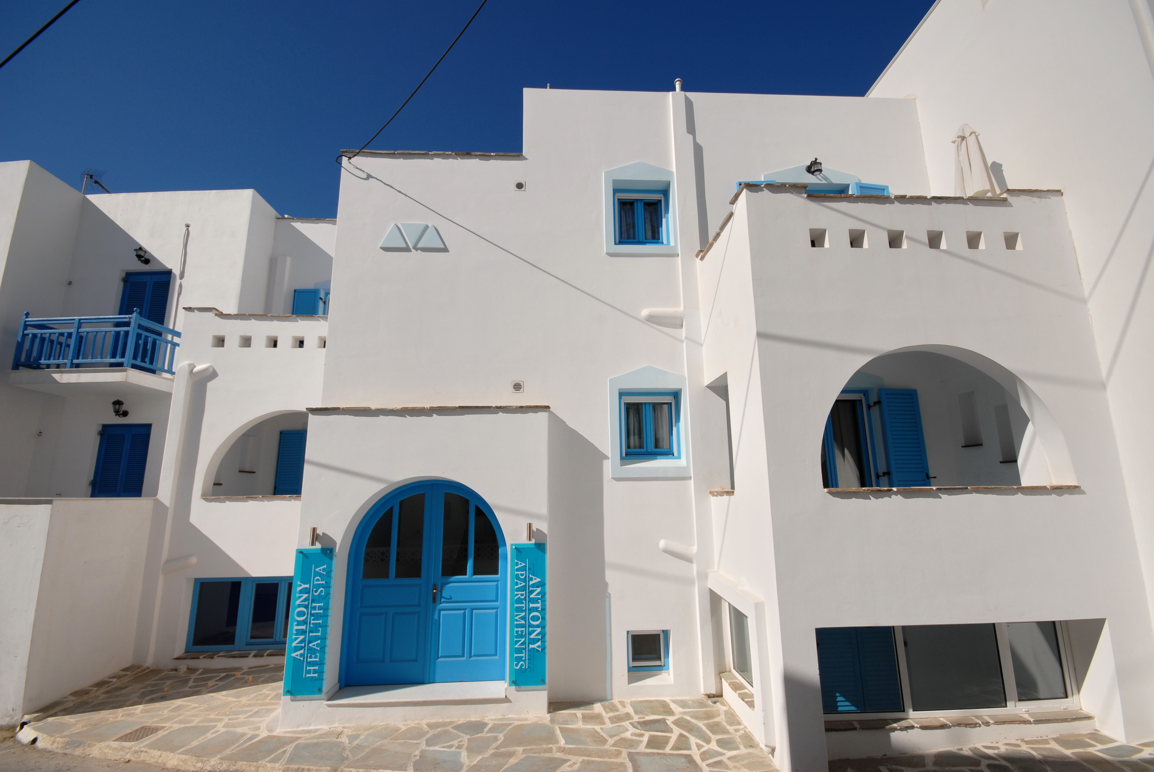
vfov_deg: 77.5
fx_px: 481
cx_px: 577
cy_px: 386
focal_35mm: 15
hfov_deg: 100.3
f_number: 10
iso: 100
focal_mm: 10
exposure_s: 1/400
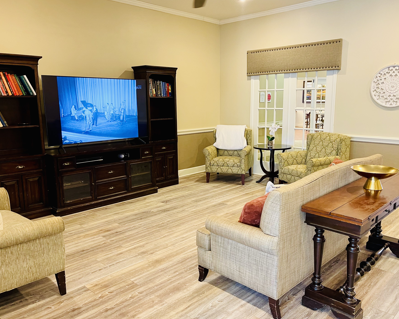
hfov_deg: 62.2
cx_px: 213
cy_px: 161
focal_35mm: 28
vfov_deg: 51.5
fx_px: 331
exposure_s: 1/60
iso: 125
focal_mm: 5.1
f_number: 1.6
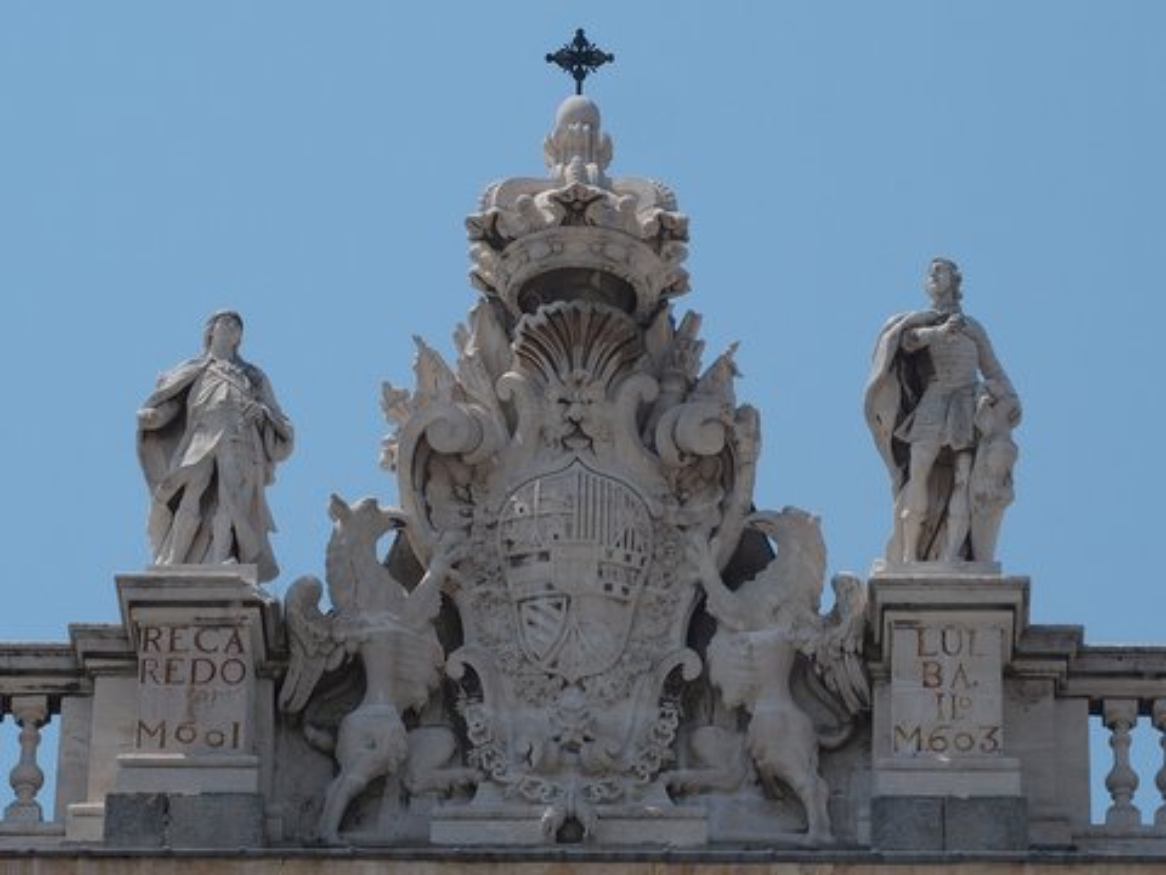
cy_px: 438
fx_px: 4547
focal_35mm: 135
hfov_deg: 14.6
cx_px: 583
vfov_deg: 11.0
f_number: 5.6
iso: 100
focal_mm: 28.8
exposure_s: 1/800
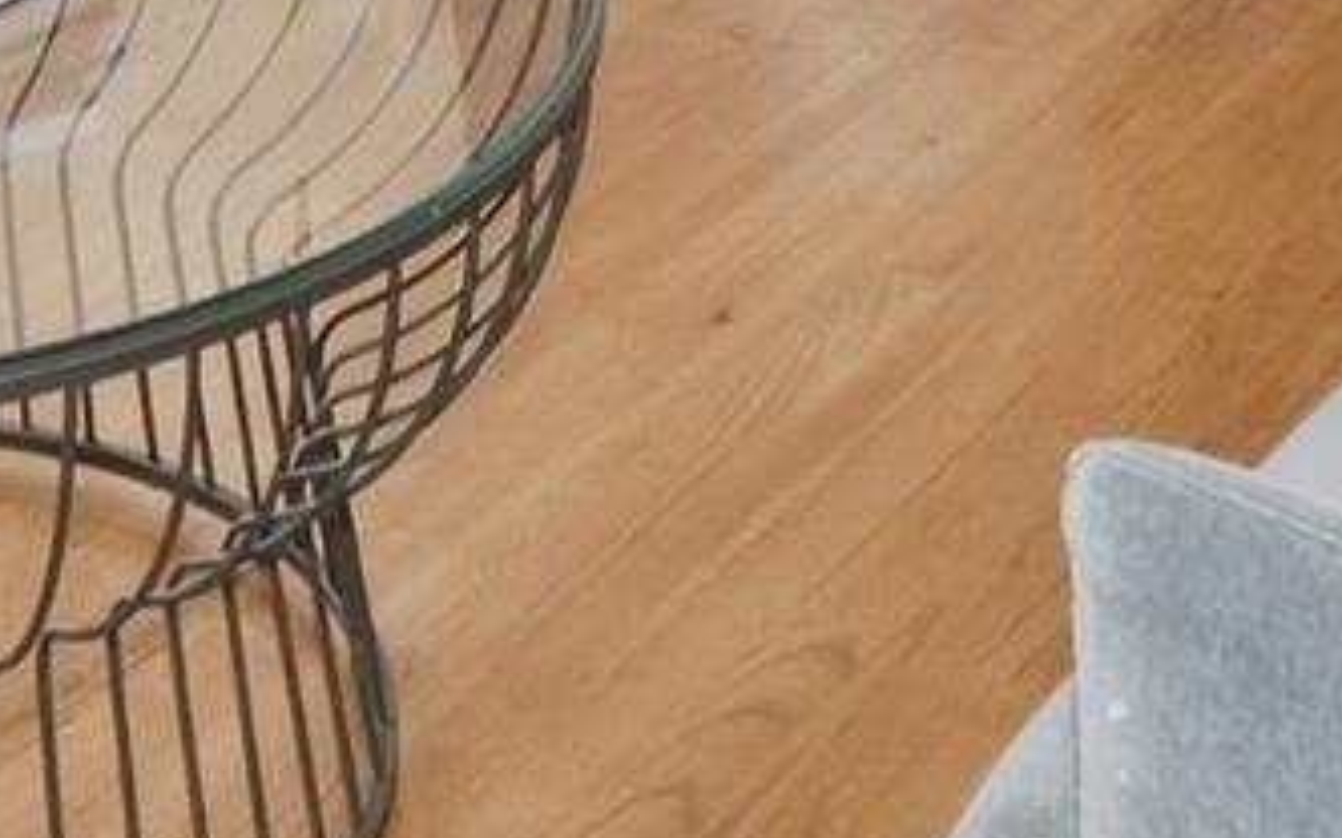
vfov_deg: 10.9
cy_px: -1412
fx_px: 3437
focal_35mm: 94
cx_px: 476
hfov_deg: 22.0
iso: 200
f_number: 5
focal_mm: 10
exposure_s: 1/100
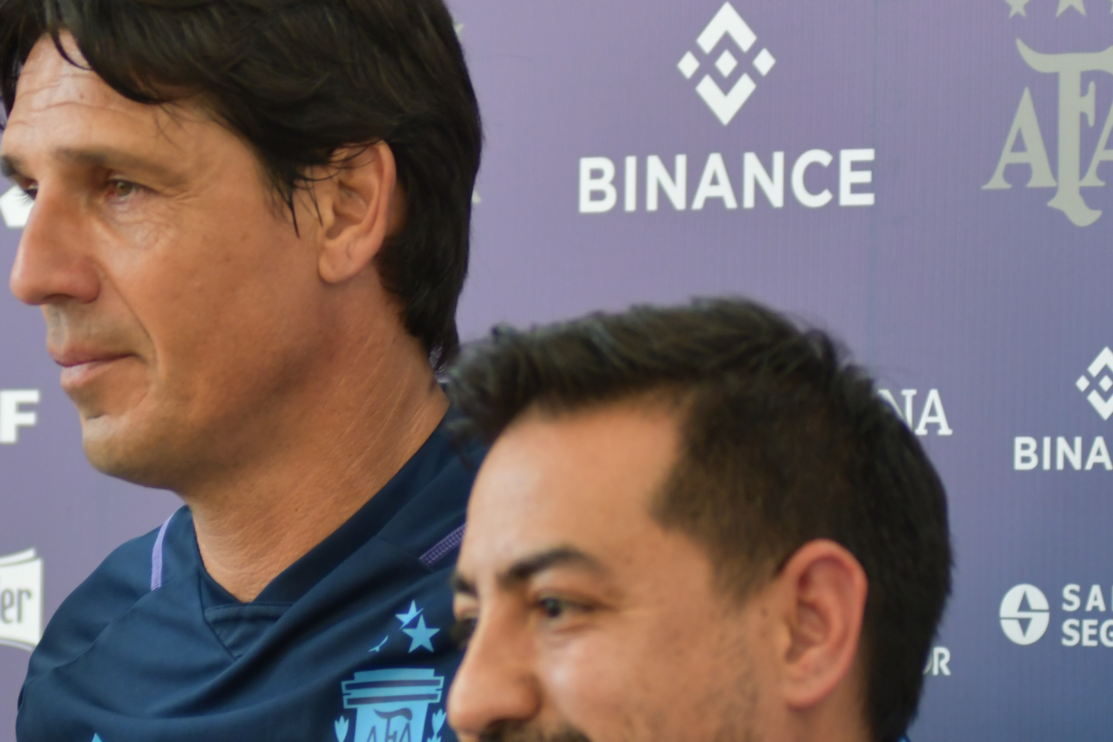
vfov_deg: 5.6
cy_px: 461
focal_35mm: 244
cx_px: 213
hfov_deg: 8.4
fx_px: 7544
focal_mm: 80
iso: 800
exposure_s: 1/160
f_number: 3.2
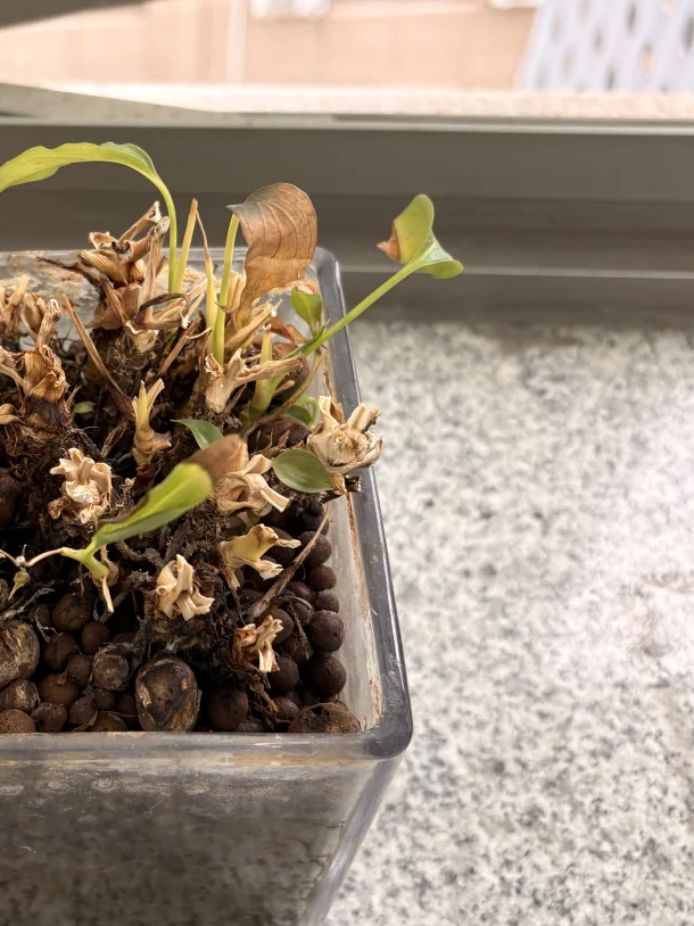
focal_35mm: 46
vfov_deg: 41.2
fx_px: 1230
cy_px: 428
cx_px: 98
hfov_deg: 30.4
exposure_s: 1/60
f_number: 1.6
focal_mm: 5.96
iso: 125
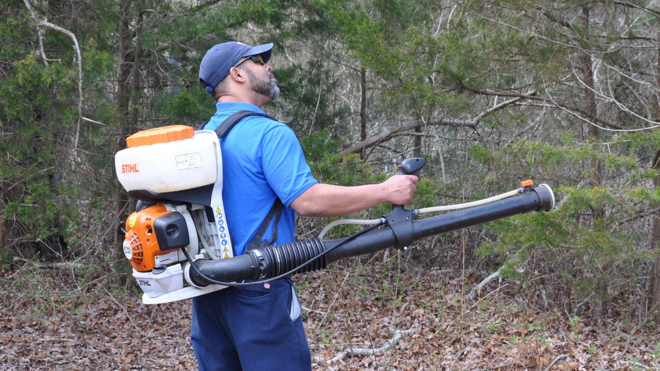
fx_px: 1505
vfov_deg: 14.1
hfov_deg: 24.7
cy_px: 190
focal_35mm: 86
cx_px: 404
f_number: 6.3
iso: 250
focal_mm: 40
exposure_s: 1/160
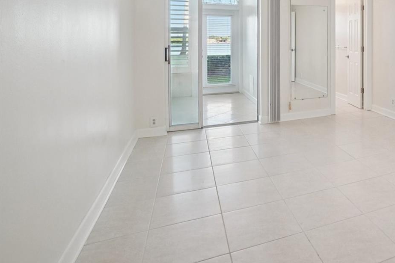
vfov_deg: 46.6
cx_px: 342
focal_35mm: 26
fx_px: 285
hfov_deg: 60.8
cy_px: 48
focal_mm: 10
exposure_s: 1/30
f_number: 8
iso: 500
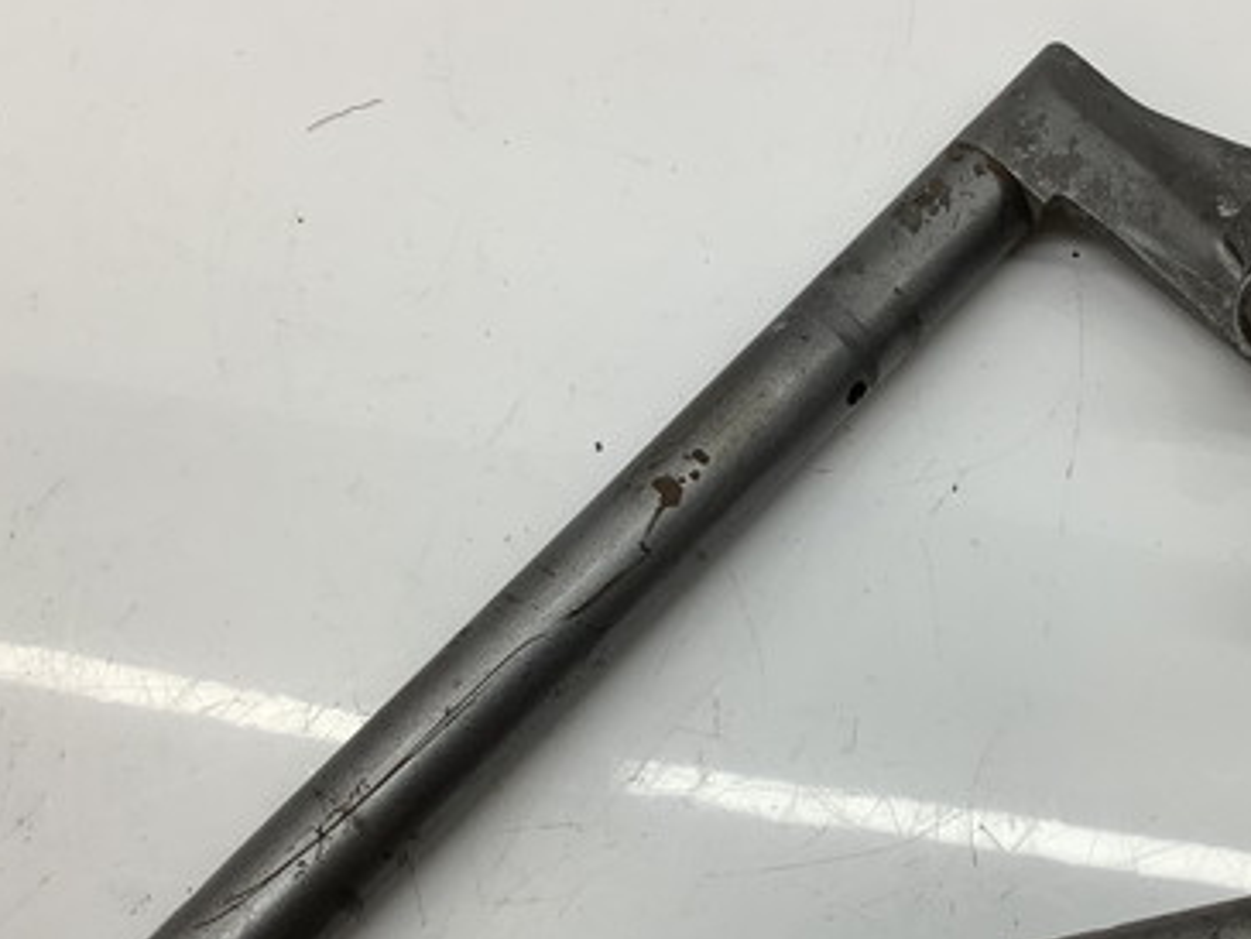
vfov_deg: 28.5
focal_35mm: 51
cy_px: 596
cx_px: 874
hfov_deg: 36.9
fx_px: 1844
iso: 32
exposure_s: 1/120
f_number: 2.4
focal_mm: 3.3
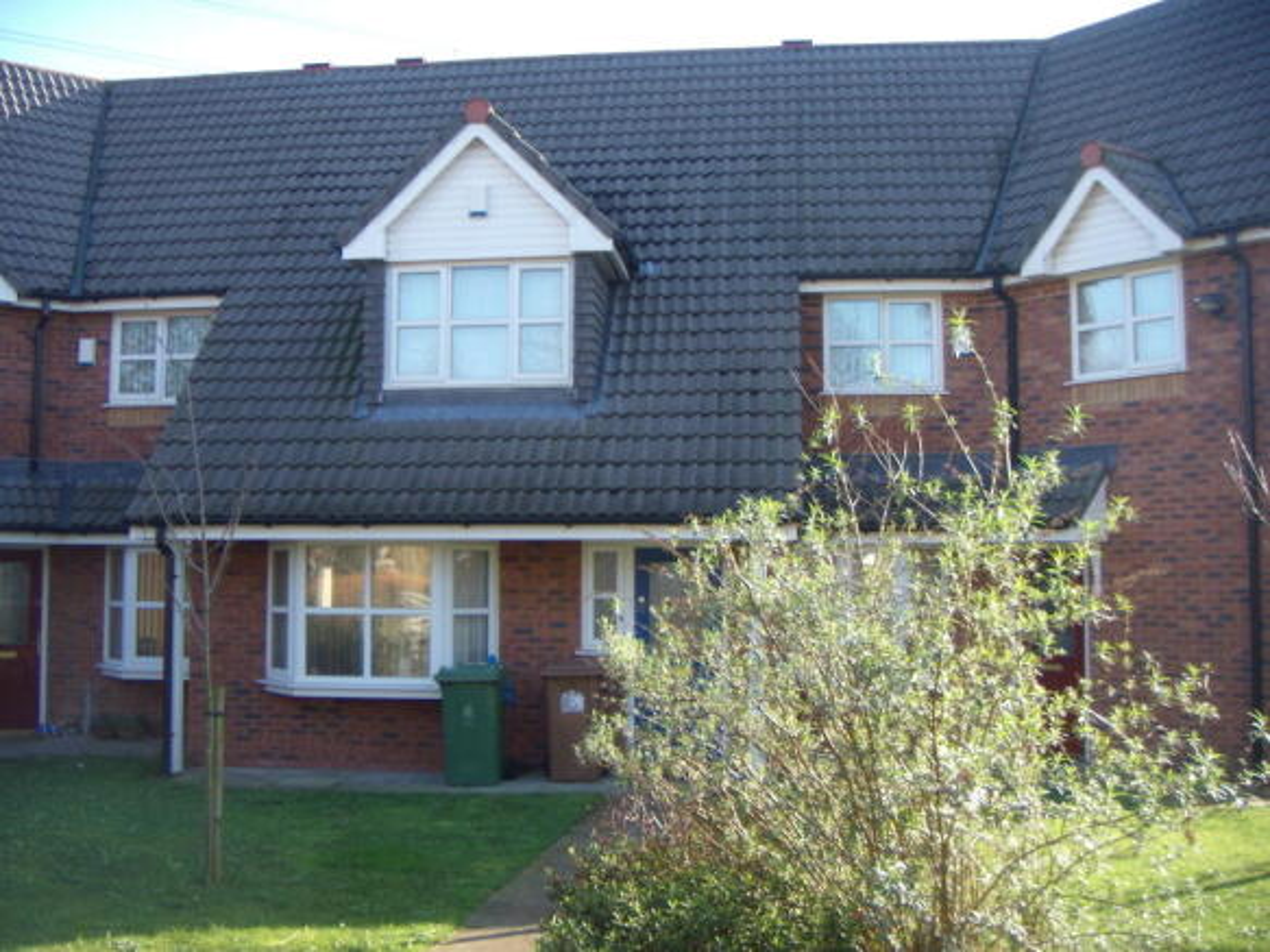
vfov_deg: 37.7
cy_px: 476
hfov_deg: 49.0
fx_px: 1394
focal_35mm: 38
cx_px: 635
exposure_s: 1/152
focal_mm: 6.4
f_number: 3.5
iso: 64
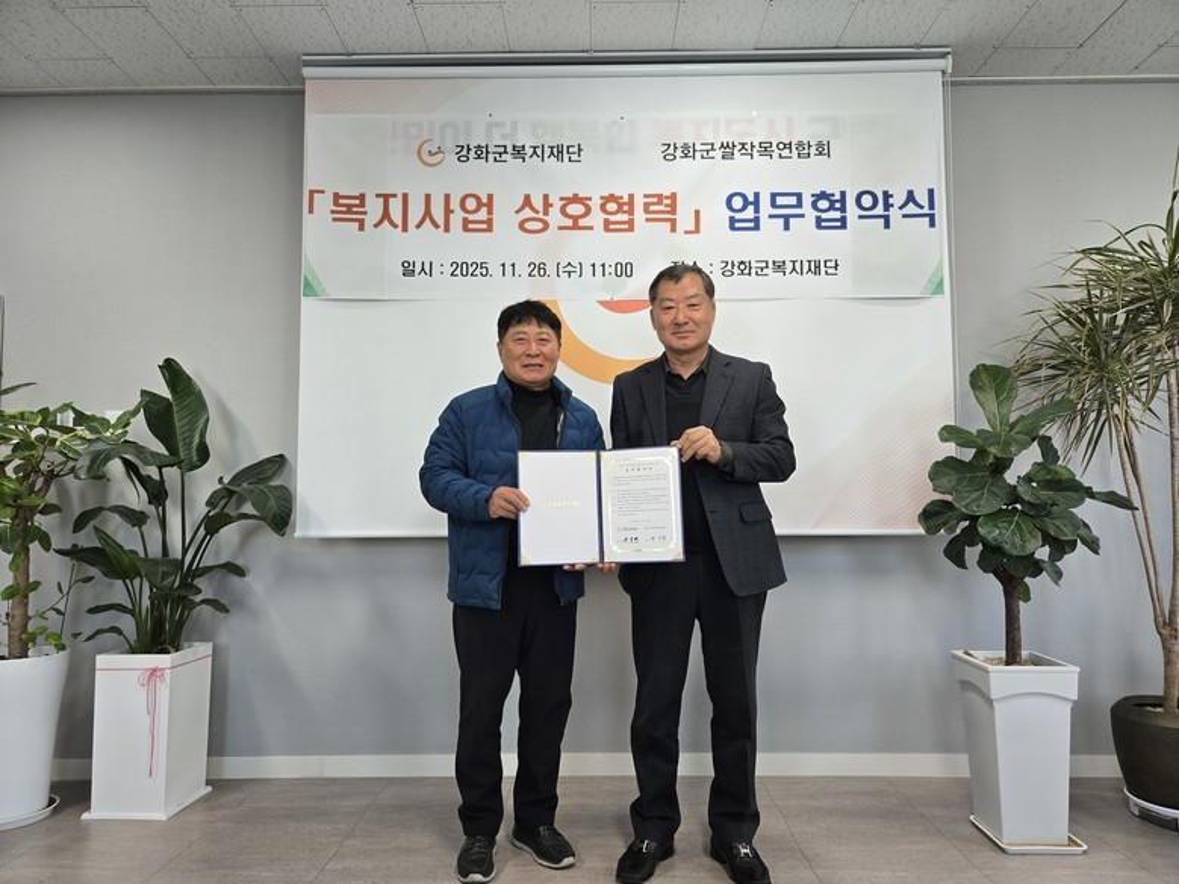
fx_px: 783
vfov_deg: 58.9
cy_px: 442
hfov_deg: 73.9
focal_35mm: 23
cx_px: 590
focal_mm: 5.4
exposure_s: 1/120
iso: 125
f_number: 1.8
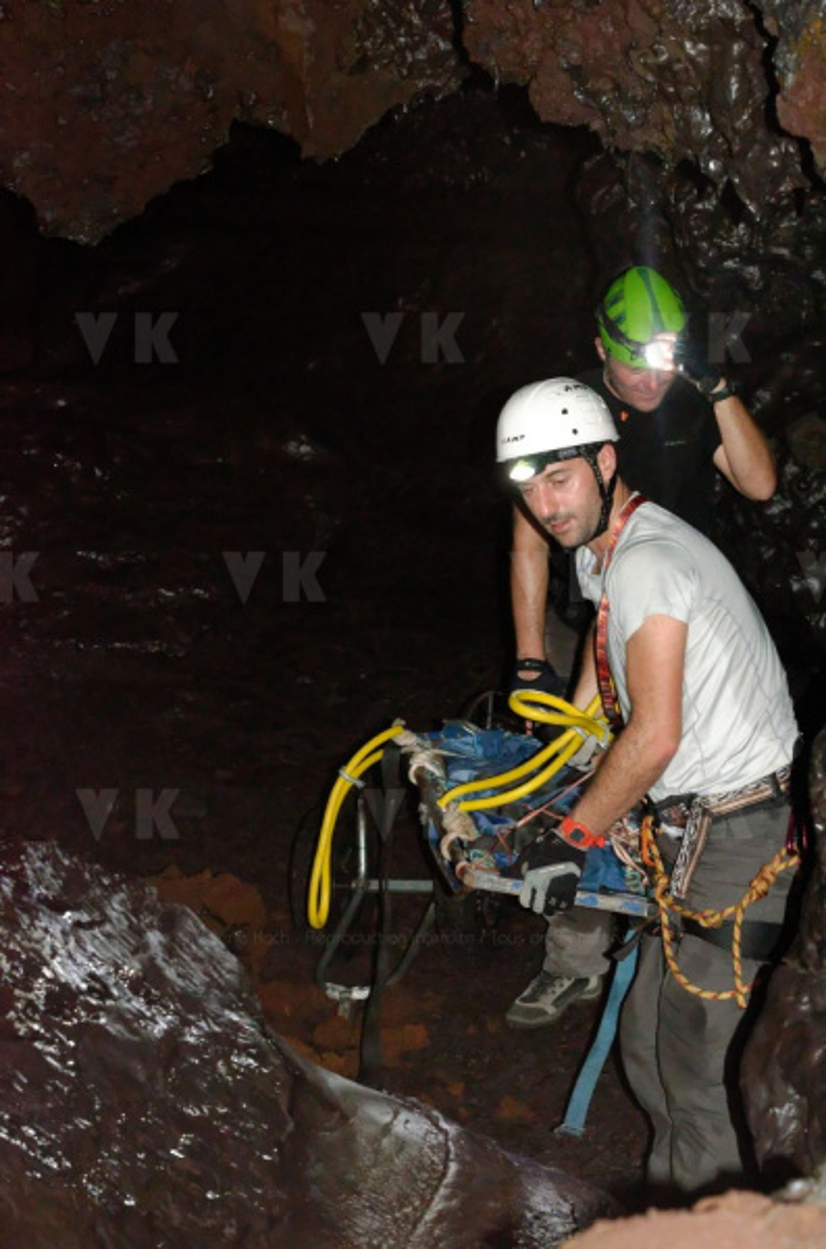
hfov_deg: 13.0
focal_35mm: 105
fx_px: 3632
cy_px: 624
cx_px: 413
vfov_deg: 19.5
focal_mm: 70
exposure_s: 1/30
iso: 6400
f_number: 7.1
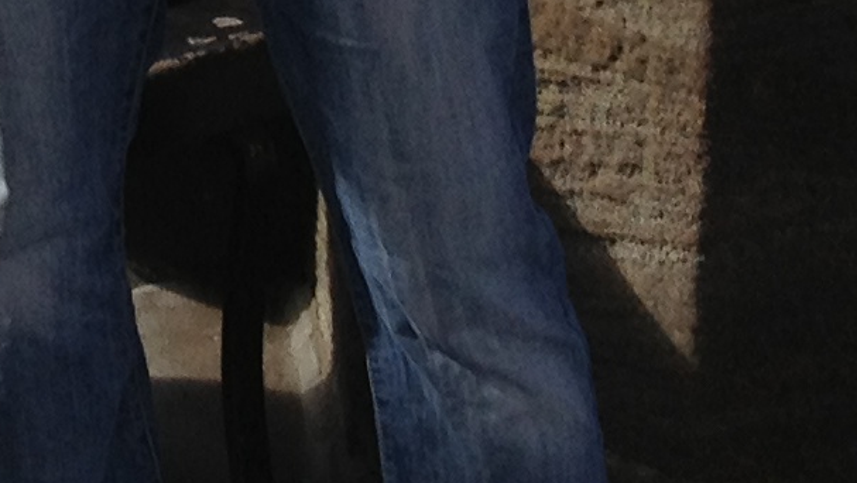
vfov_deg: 5.6
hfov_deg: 10.1
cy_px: -876
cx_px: -473
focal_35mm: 205
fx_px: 4660
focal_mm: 4.28
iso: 50
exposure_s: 1/951
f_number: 2.4
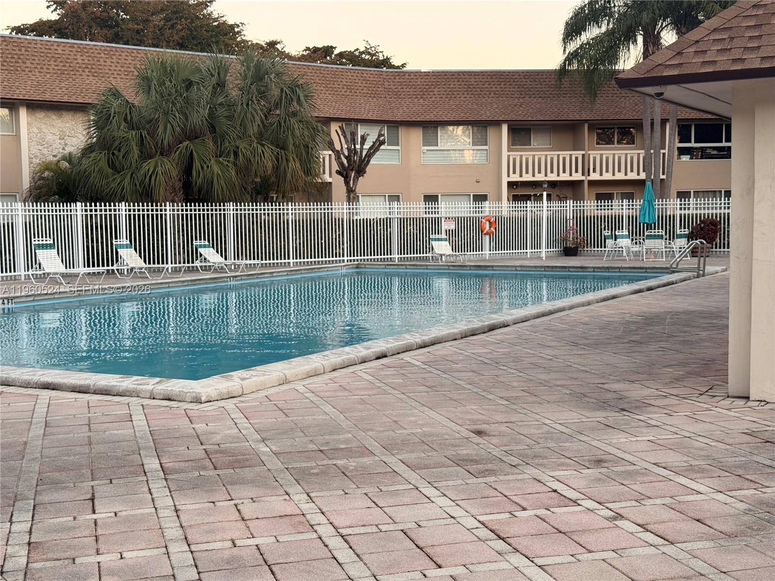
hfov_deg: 39.7
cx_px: 388
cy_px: 290
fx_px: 1075
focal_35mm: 48
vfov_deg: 30.3
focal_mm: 6.76
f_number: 1.78
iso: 80
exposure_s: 1/144
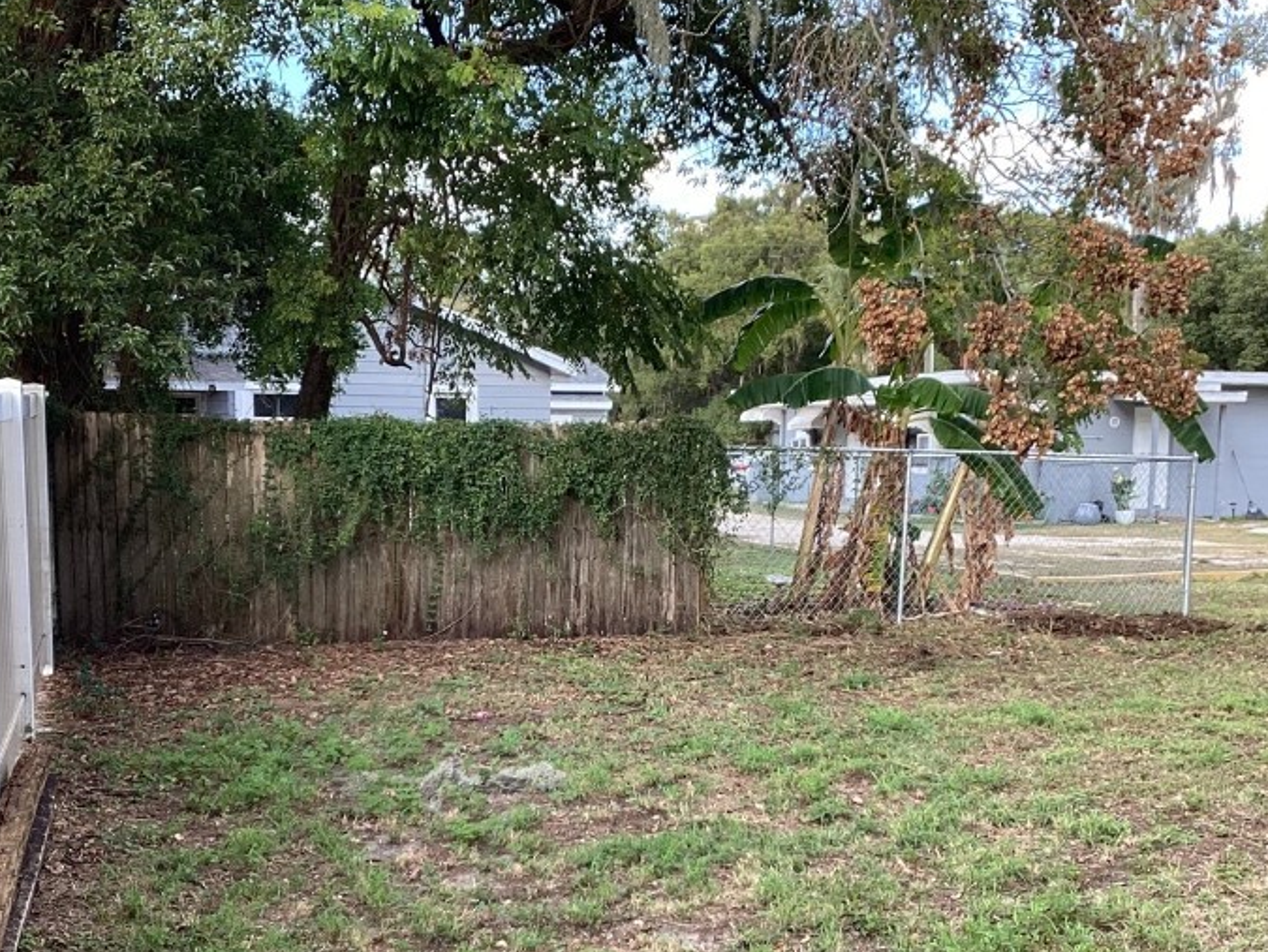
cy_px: 663
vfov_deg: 30.6
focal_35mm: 47
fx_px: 1723
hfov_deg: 40.4
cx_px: 588
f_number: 2.4
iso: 40
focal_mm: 3.3
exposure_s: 1/120
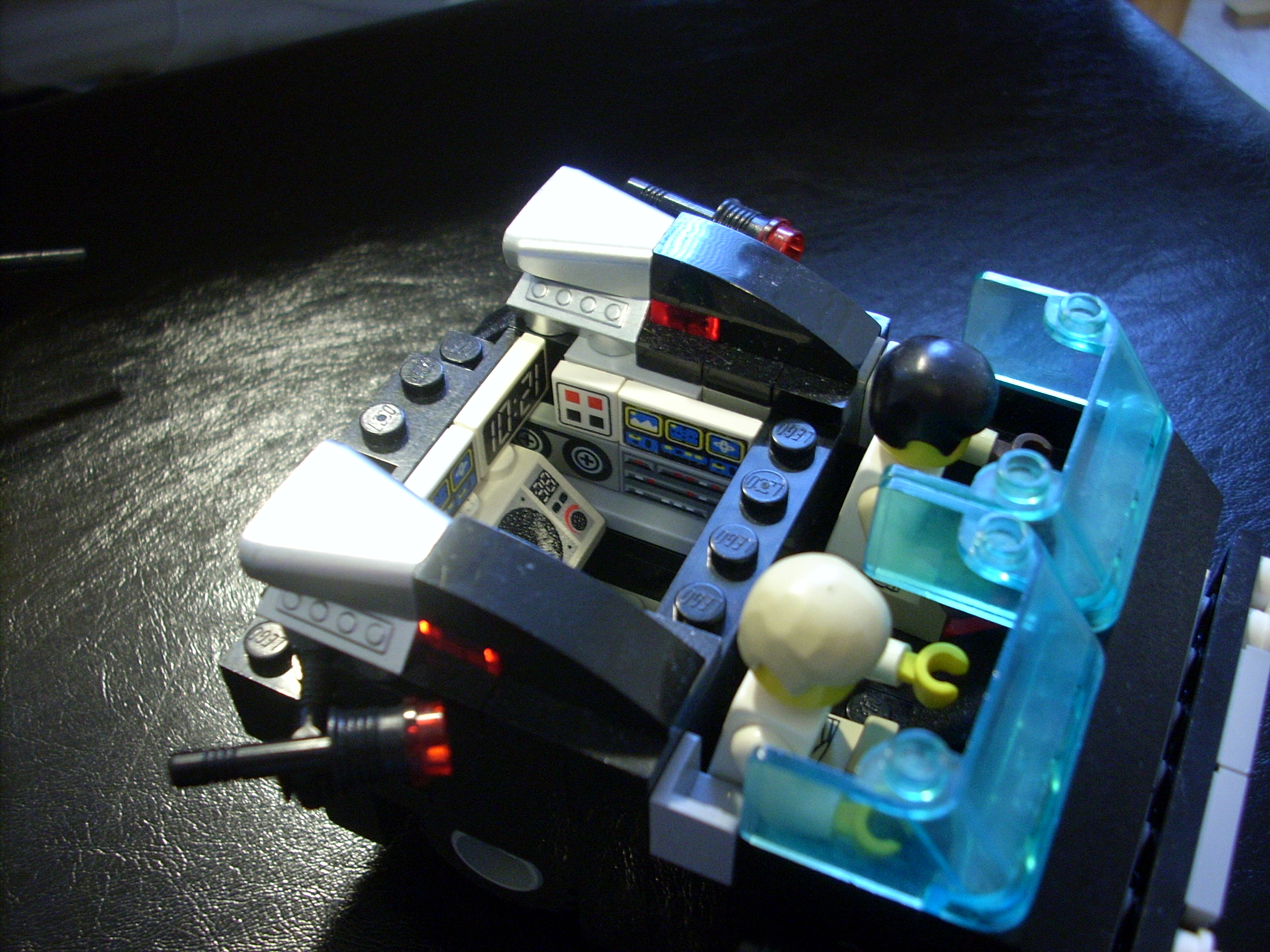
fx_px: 1357
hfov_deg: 50.1
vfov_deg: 38.7
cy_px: 476
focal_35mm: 37
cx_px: 635
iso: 200
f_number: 2.8
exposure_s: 1/8
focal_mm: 6.2
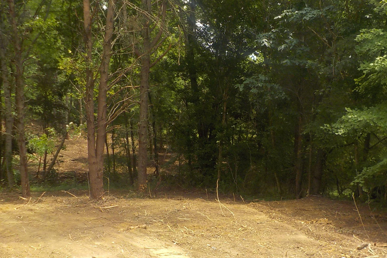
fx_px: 473
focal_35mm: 44
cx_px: 227
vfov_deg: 30.3
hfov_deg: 44.3
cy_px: 175
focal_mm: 4.1
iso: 125
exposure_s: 1/400
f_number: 3.3
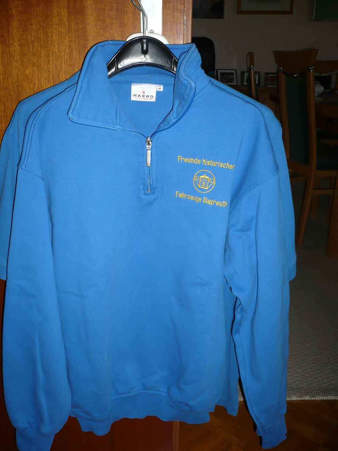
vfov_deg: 52.6
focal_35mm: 35
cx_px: 169
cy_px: 226
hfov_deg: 40.7
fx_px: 456
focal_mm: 5.8
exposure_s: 1/30
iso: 100
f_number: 2.8
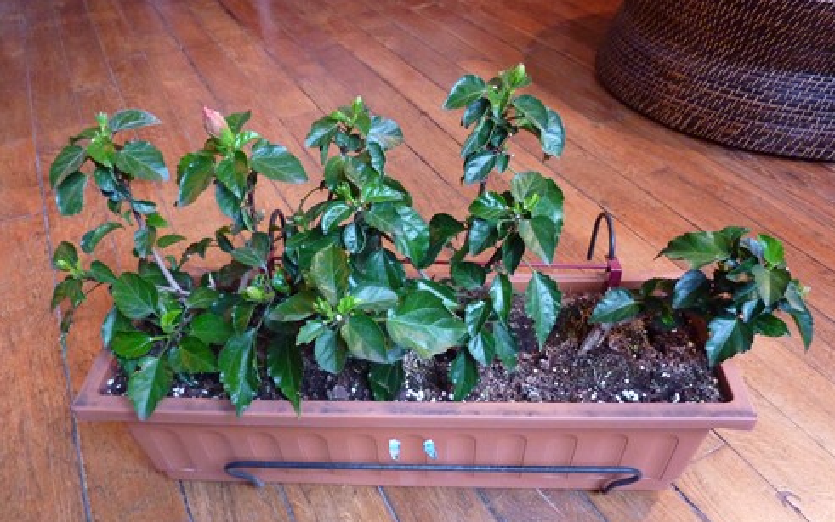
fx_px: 614
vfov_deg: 46.0
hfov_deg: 68.4
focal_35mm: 27
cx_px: 423
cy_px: 288
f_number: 3.3
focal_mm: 4.1
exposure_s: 1/8
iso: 400
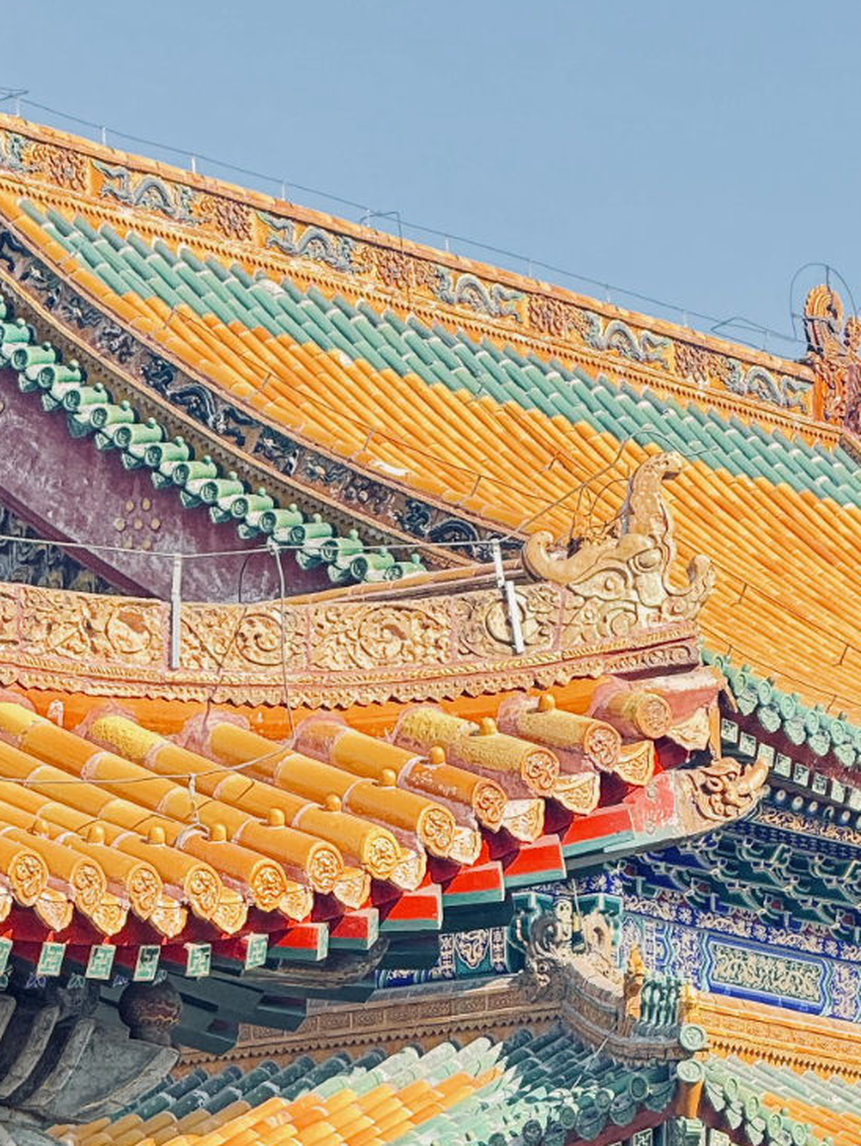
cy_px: 1075
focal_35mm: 263
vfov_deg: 7.5
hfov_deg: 5.7
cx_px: 570
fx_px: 8717
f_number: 2.8
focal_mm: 15.7
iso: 64
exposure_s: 1/296
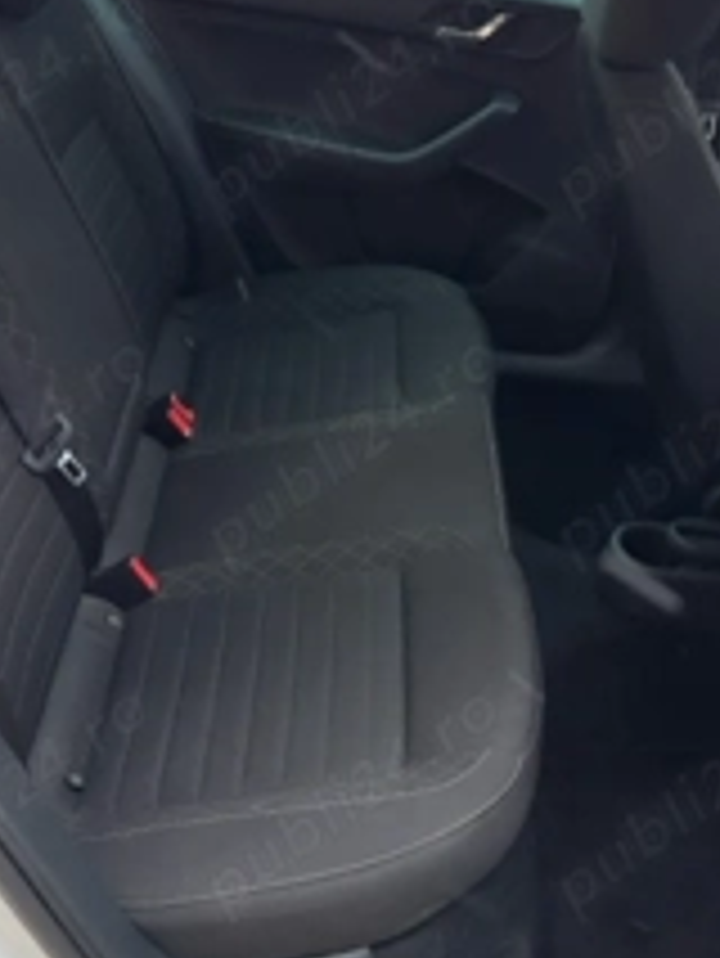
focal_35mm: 45
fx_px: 1247
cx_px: 441
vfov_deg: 42.0
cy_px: 504
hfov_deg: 32.1
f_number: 1.78
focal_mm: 6.76
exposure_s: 1/105
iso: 100
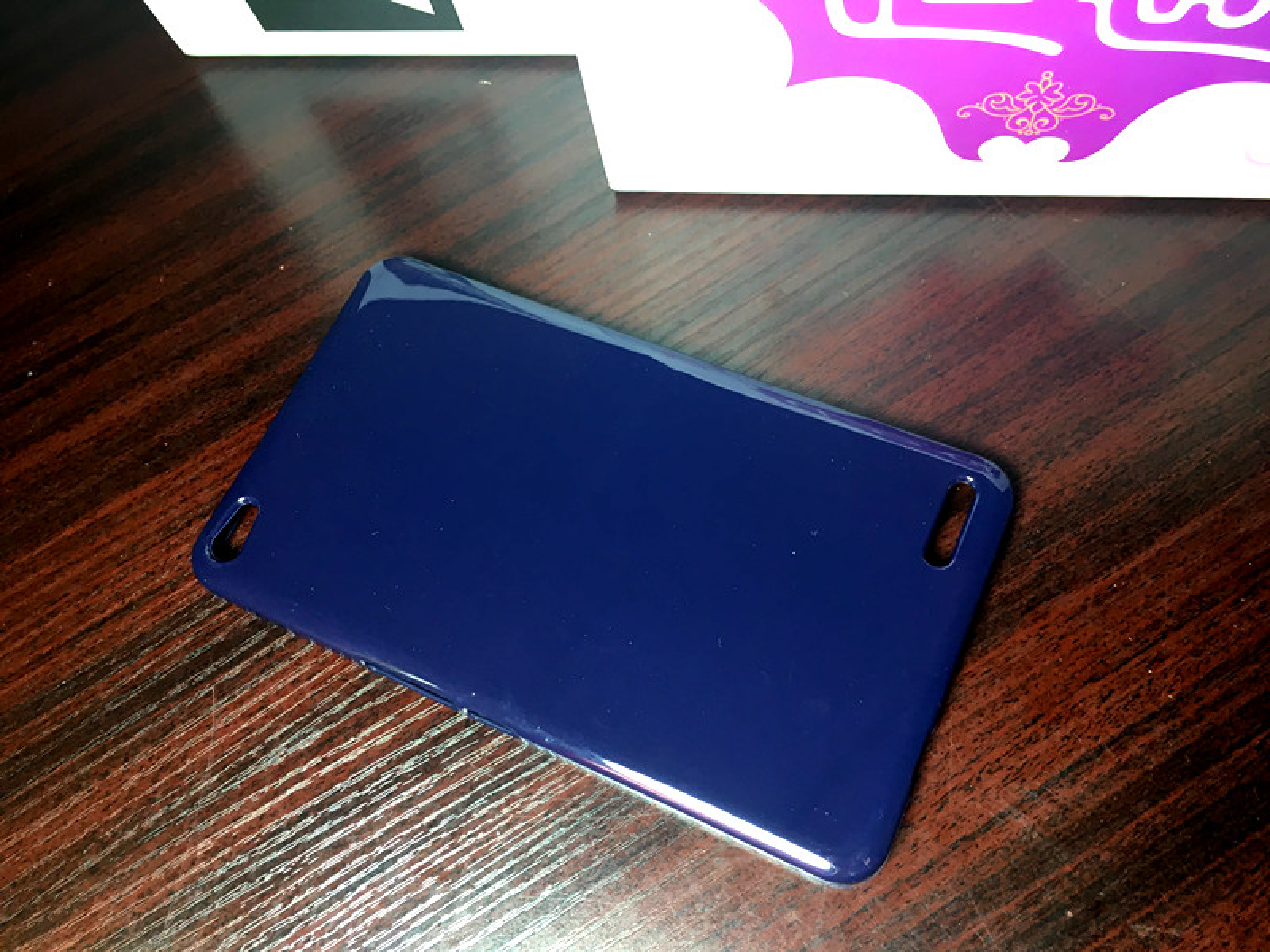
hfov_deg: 61.7
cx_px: 635
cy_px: 476
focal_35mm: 29
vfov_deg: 48.2
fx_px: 1064
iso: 40
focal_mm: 4.15
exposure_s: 1/33
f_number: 2.2
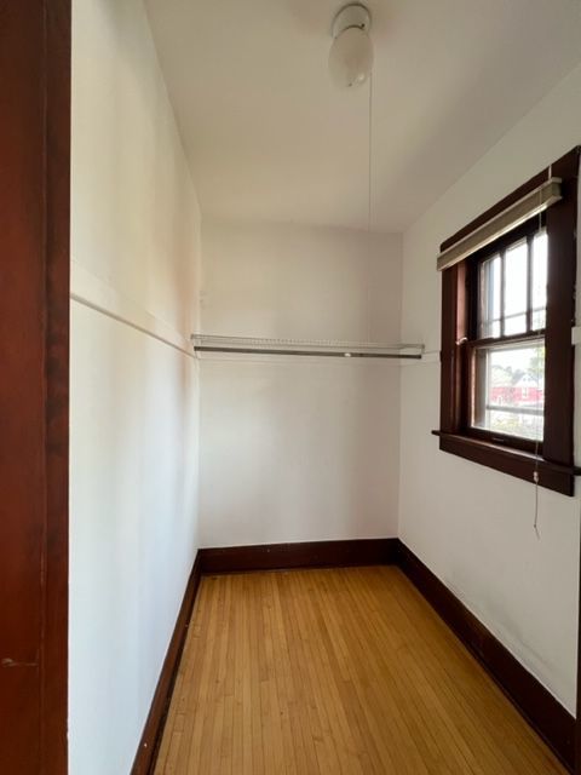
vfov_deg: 106.2
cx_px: 290
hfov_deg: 89.9
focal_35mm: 13
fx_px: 291
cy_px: 388
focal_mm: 1.57
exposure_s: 1/99
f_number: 1.8
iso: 100
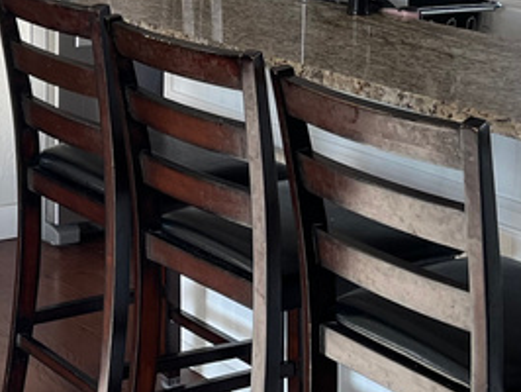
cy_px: -8
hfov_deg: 18.1
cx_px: -194
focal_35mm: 100
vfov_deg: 14.6
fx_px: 1506
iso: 50
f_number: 1.6
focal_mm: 5.1
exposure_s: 1/122
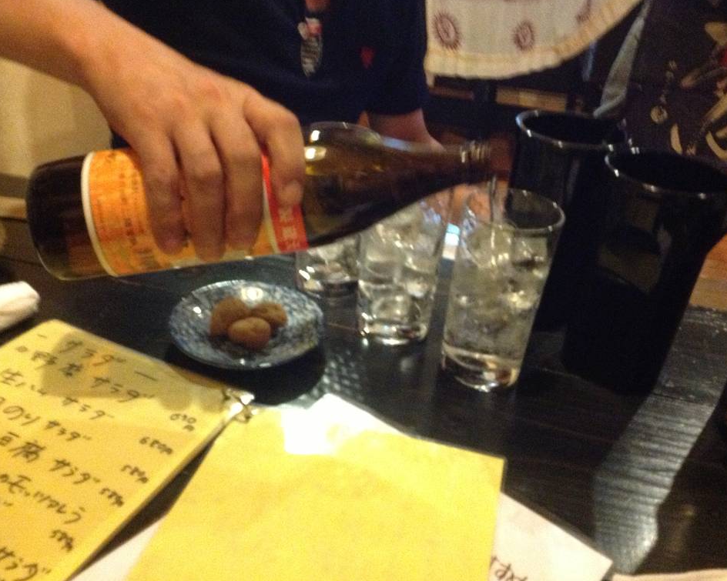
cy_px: 290
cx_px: 380
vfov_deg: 40.1
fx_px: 796
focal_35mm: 37
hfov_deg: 49.1
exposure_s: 1/15
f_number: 2.4
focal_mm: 4.28
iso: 800
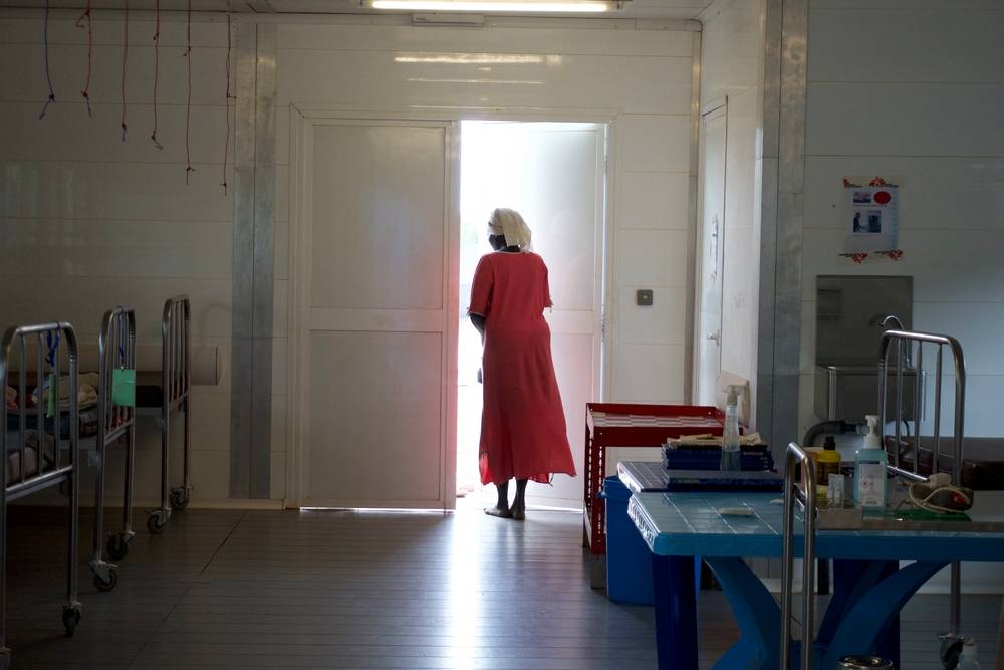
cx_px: 502
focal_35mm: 75
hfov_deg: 27.0
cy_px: 335
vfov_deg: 18.2
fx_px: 2092
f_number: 5.6
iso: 1600
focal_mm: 50
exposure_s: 1/250
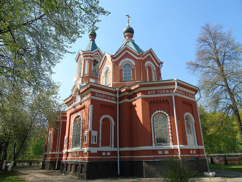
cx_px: 121
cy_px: 91
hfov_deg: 69.4
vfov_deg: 54.9
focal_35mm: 25
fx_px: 175
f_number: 3.4
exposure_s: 1/500
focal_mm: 4.4
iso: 80
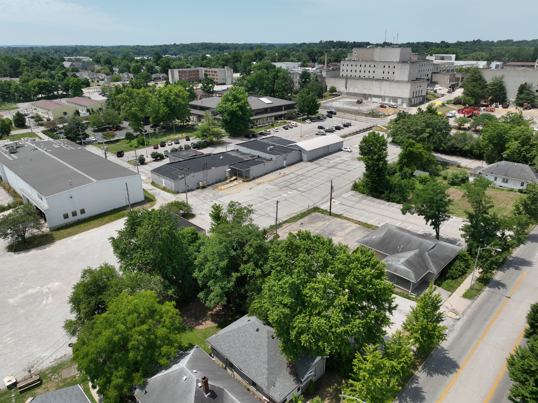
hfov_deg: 71.6
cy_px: 202
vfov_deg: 56.8
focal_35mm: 24
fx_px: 373
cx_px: 269
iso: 100
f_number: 2.8
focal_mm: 12.29
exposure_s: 1/2000
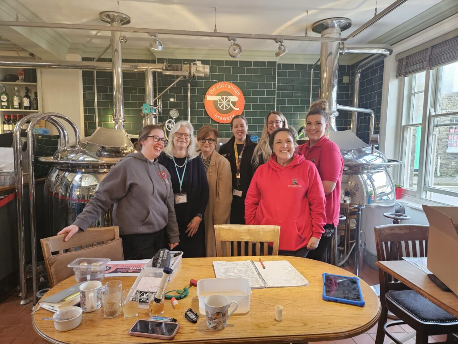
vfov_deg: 58.9
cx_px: 229
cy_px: 172
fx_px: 304
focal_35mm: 23
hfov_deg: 73.9
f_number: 1.8
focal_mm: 5.4
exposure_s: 1/100
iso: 200
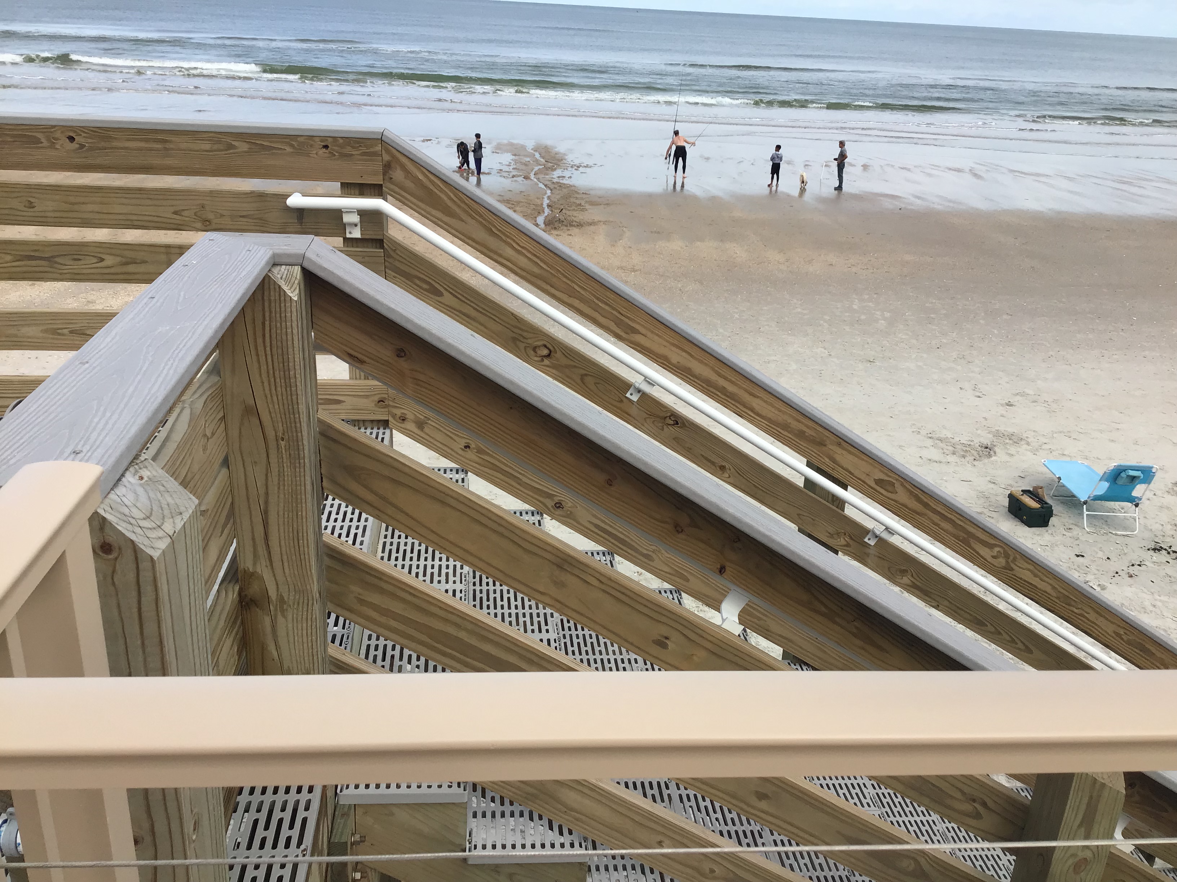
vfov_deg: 45.4
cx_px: 588
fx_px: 1054
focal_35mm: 31
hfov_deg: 58.4
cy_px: 441
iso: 25
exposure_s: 1/936
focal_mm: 3.3
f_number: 2.4
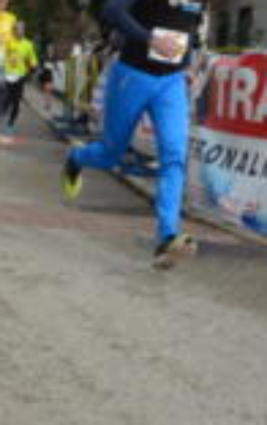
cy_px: 178
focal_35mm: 88
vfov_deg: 23.5
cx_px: 22
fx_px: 1021
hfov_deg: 14.7
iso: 400
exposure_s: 1/1500
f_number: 4.8
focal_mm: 18
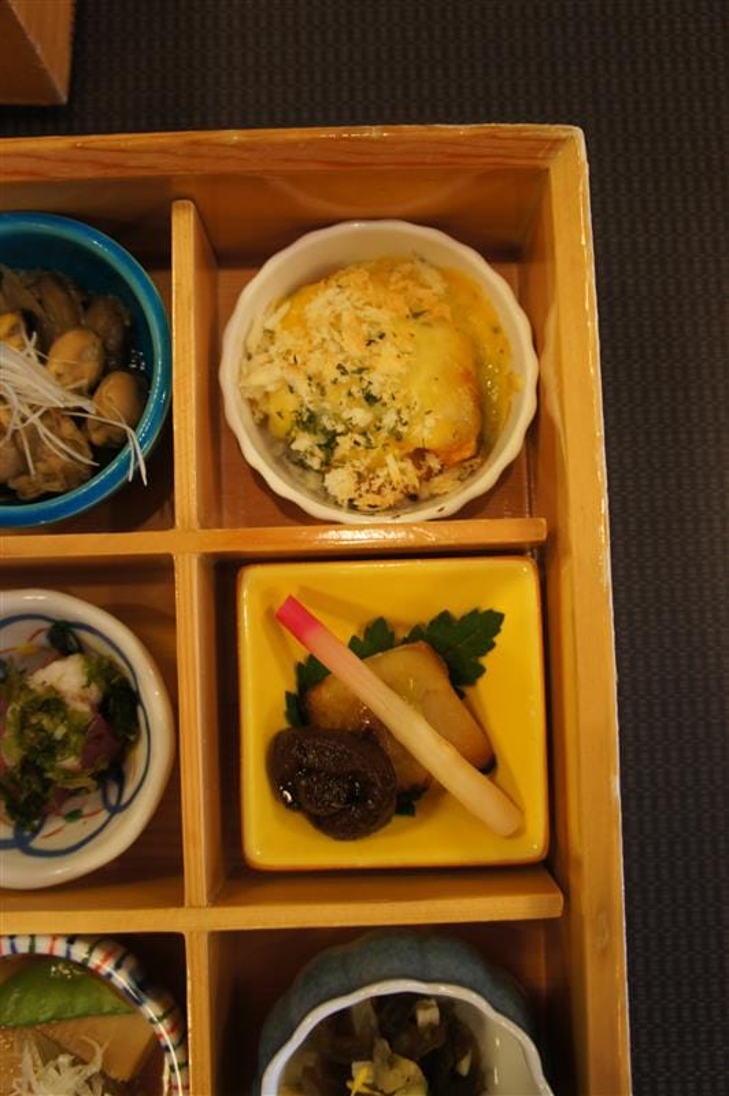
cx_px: 364
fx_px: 913
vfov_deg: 62.0
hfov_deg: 43.5
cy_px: 548
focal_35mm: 30
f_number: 4
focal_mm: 20
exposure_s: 1/30
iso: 250
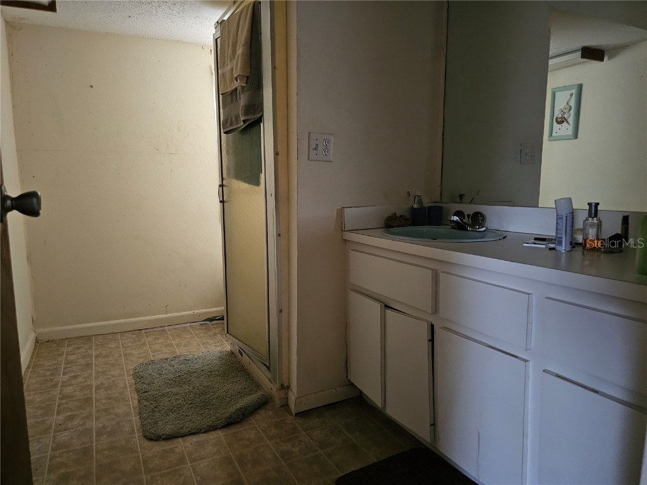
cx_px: 324
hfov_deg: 73.9
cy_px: 242
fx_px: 430
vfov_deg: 58.9
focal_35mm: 23
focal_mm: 6.3
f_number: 1.7
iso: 1000
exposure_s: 1/24
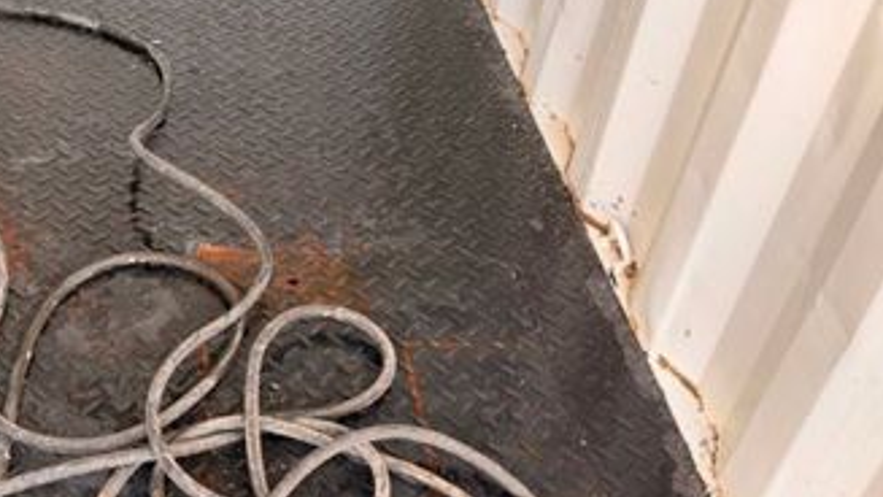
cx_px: 230
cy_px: 246
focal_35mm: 48
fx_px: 1124
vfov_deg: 24.9
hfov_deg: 41.7
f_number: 1.78
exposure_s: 1/121
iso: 100
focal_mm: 6.76
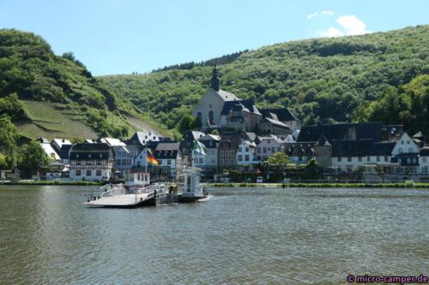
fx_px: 548
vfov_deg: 29.2
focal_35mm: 46
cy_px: 142
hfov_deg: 42.8
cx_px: 214
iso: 200
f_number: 4.5
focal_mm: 16.7
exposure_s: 1/800
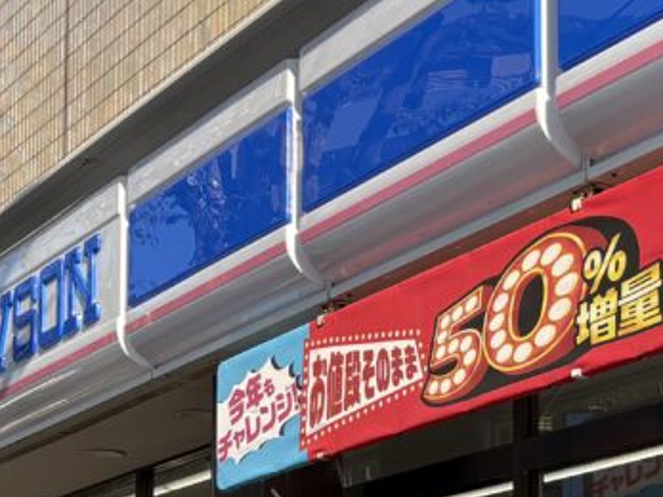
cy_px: 596
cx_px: 747
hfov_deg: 19.5
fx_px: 1838
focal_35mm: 96
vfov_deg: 14.9
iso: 50
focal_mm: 5.96
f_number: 1.6
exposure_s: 1/1587
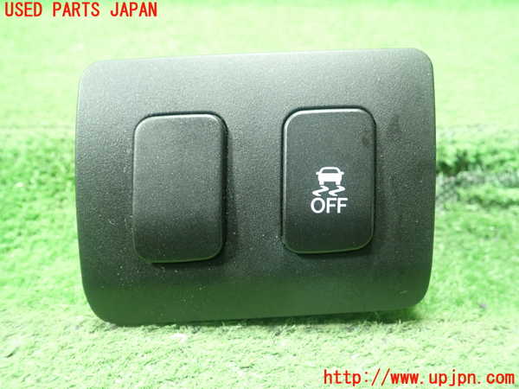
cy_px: 194
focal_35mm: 30
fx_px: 450
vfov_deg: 46.8
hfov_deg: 60.0
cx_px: 260
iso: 800
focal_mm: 5.5
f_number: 2.3
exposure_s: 1/50
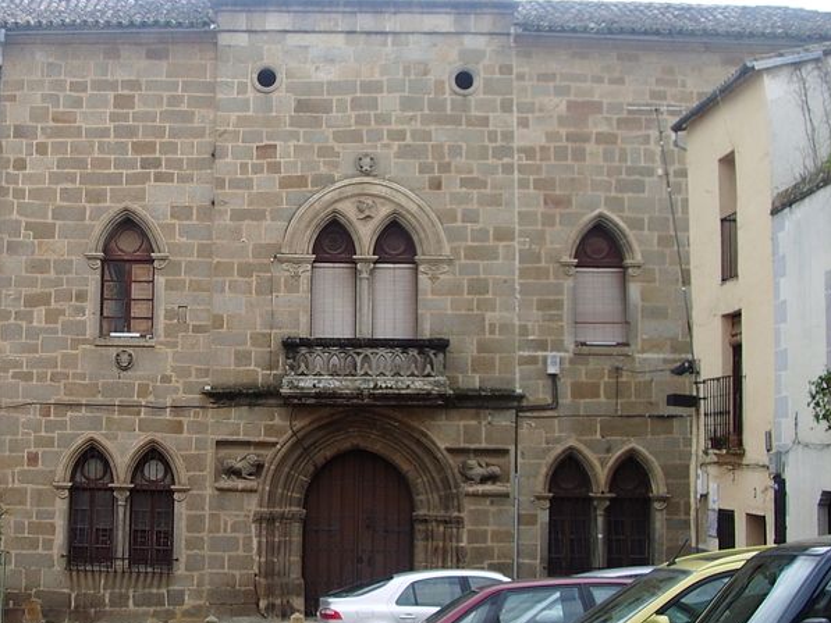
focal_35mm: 60
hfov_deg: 31.3
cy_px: 275
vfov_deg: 24.4
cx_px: 155
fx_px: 1441
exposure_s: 1/160
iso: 50
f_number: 4.3
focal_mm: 5.8
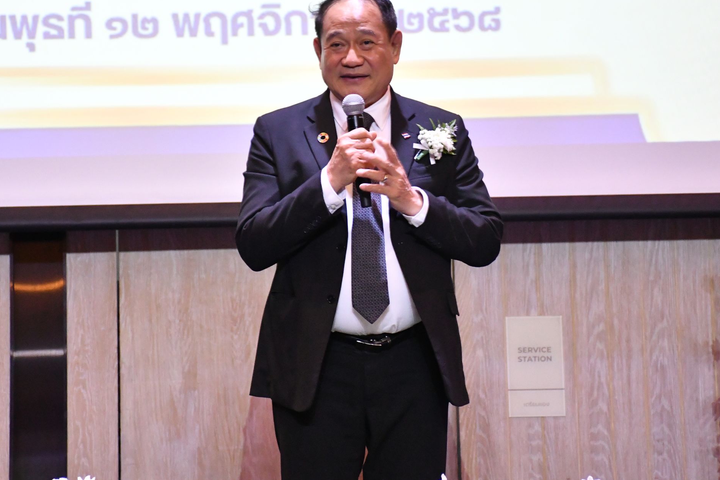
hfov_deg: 14.8
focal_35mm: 139
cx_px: 353
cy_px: 186
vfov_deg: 9.9
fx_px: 2780
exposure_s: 1/125
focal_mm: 70
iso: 5000
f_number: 5.6
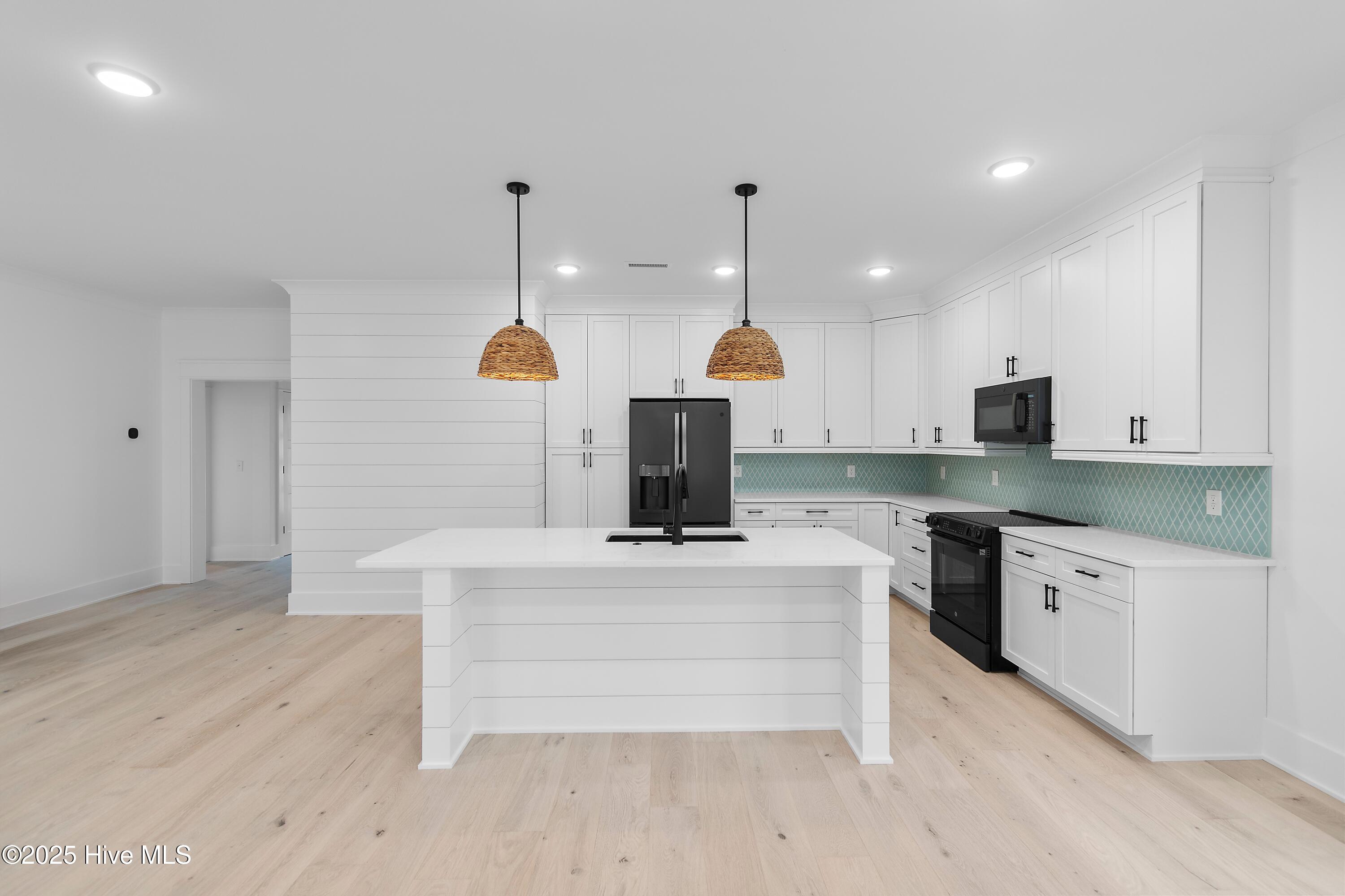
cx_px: 672
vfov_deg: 77.3
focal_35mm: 15
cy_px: 448
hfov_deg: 100.4
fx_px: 560
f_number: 4.5
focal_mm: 10
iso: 100
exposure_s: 1/5
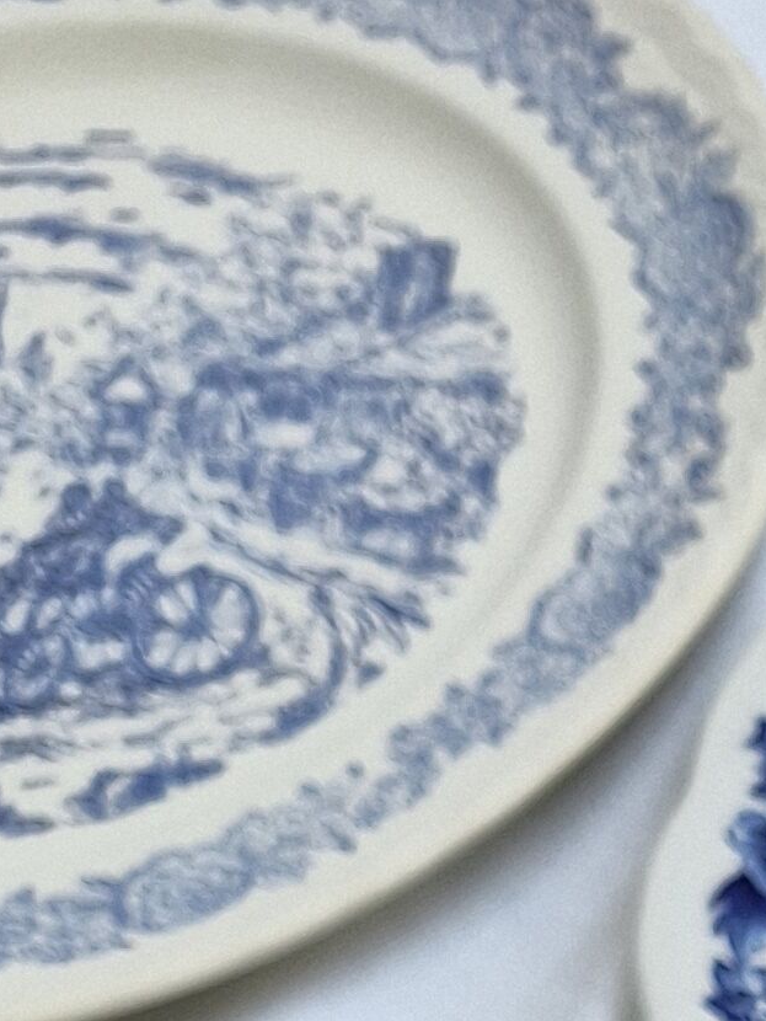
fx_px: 3332
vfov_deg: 14.4
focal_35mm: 113
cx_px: 1539
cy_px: 2056
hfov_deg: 11.7
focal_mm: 5.54
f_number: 1.8
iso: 80
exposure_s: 1/50
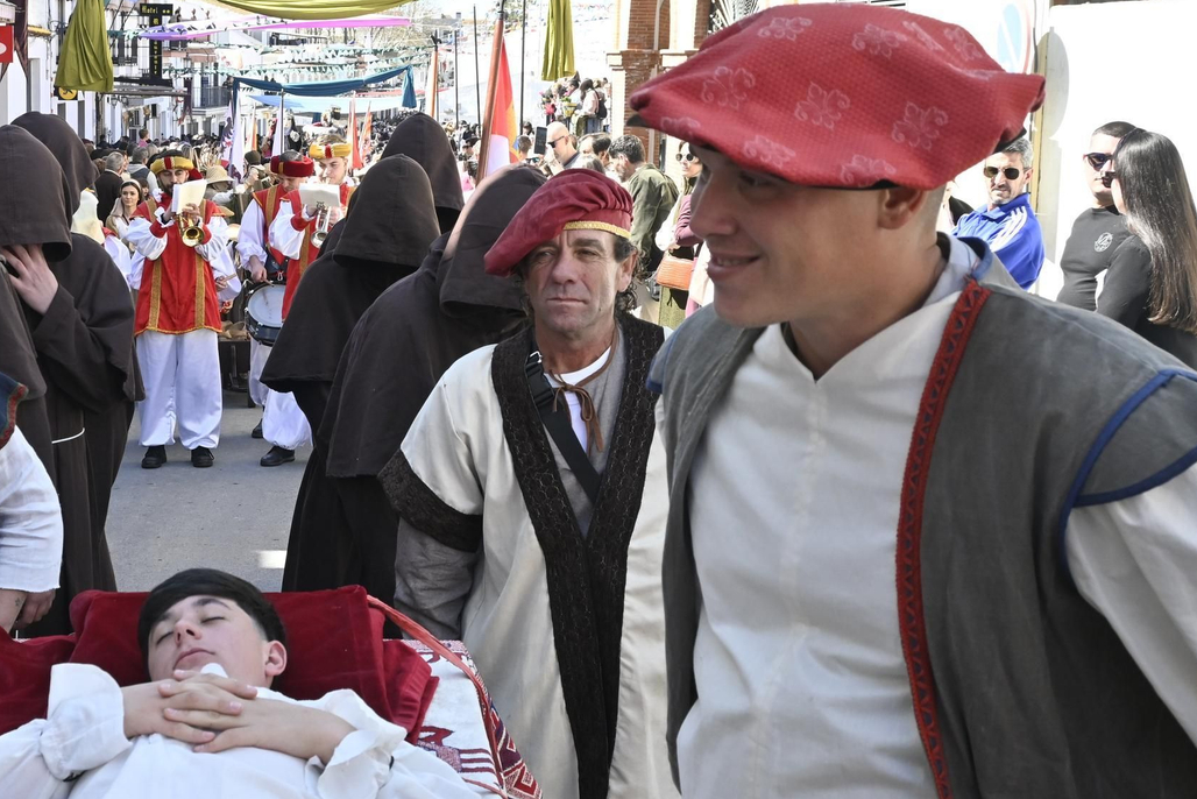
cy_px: 332
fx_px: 1862
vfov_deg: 24.2
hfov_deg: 34.7
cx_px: 270
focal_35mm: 56
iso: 400
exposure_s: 1/400
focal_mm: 24
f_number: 6.3
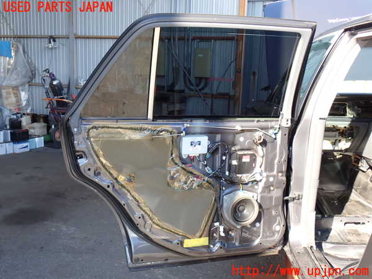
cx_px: 186
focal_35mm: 38
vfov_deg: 37.7
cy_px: 140
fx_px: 408
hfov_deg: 49.0
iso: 100
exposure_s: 1/80
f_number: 3.5
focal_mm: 6.83
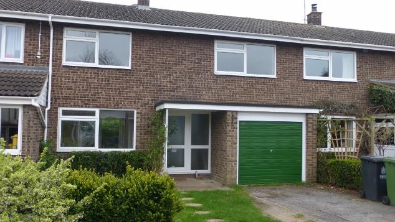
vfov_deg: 35.7
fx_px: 346
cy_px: 110
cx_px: 196
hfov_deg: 59.5
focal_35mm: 33
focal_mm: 5.4
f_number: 3.6
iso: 100
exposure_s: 1/100
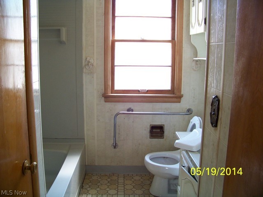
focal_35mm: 33
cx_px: 132
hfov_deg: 55.4
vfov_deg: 42.9
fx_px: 251
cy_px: 98
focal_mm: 5.85
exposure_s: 1/30
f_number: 2.8
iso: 125
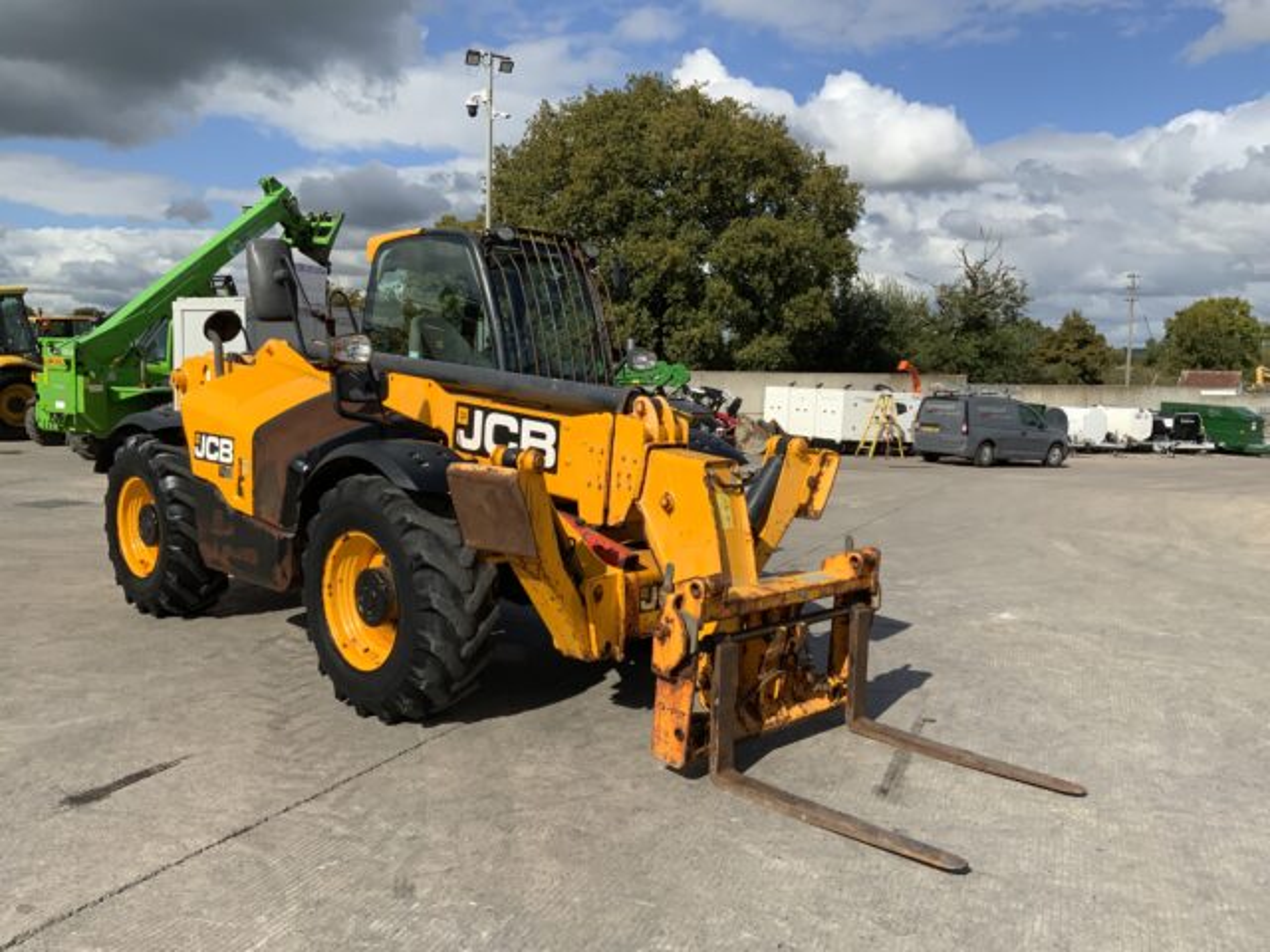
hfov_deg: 61.7
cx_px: 635
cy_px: 476
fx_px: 1064
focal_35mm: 29
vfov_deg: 48.2
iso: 16
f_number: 1.8
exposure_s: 1/2801
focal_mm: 3
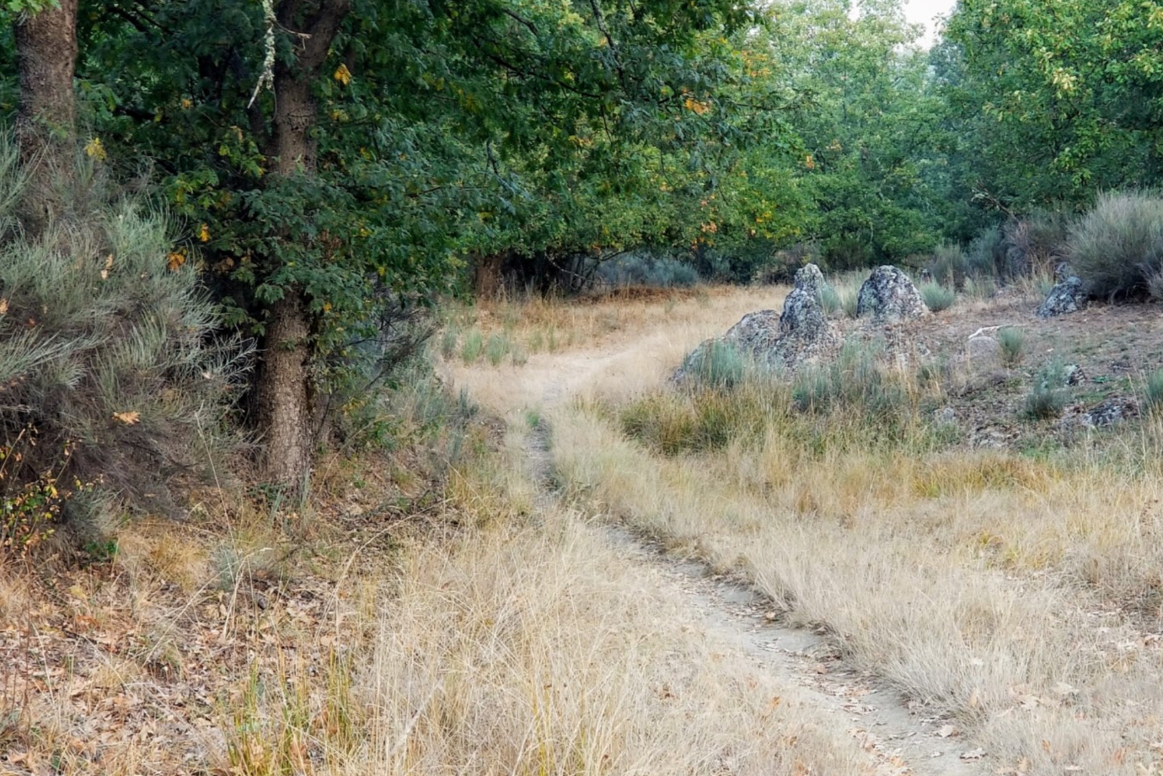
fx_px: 2552
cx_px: 772
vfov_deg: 17.3
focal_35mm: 79
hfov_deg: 25.5
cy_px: 417
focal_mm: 6
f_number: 2.4
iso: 40
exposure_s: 1/30
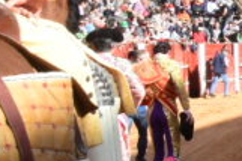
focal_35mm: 201
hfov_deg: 8.7
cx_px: 691
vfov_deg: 6.8
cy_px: 11
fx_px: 1350
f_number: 11
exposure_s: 1/500
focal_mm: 18
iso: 800
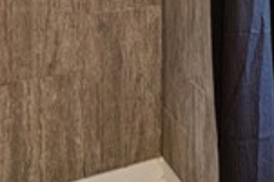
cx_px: 294
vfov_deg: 16.9
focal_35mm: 70
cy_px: -120
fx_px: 529
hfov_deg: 26.9
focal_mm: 16.4
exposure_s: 1.6
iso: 100
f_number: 13
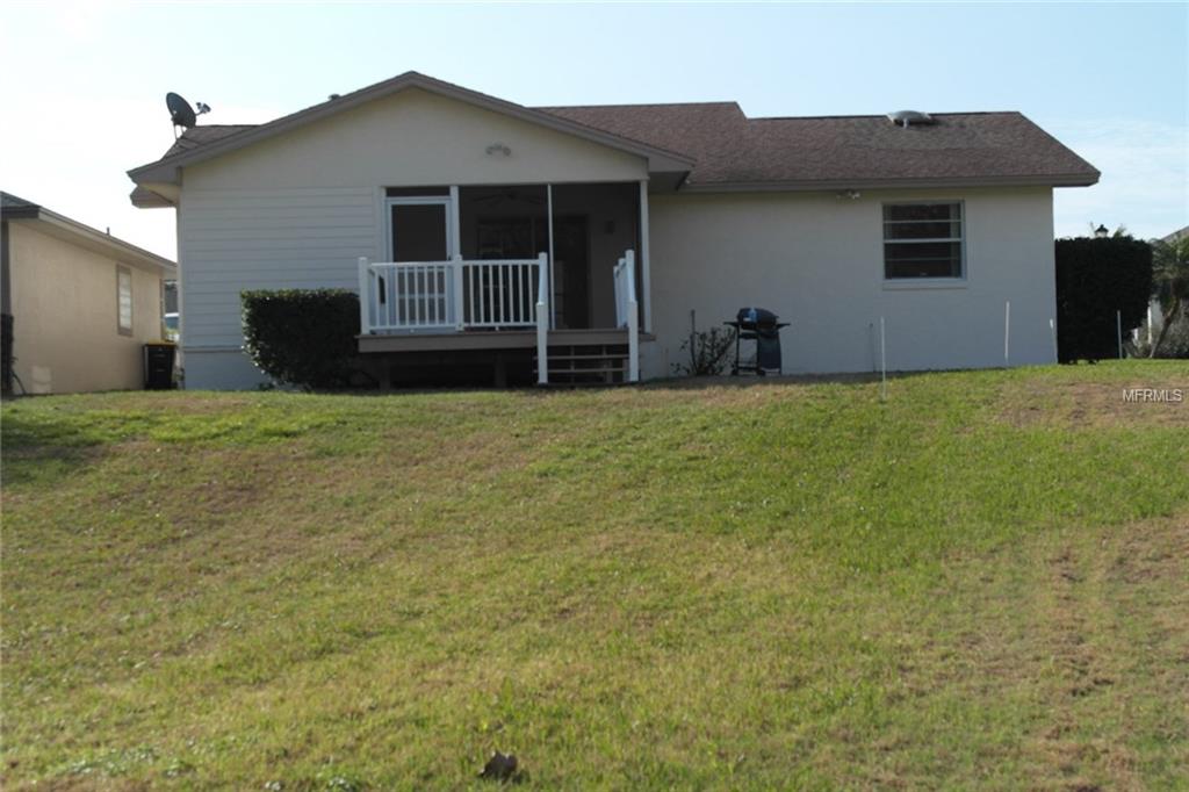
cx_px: 594
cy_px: 396
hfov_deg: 34.5
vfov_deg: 23.4
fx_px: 1915
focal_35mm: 58
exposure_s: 1/250
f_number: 7.1
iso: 100
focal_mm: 38
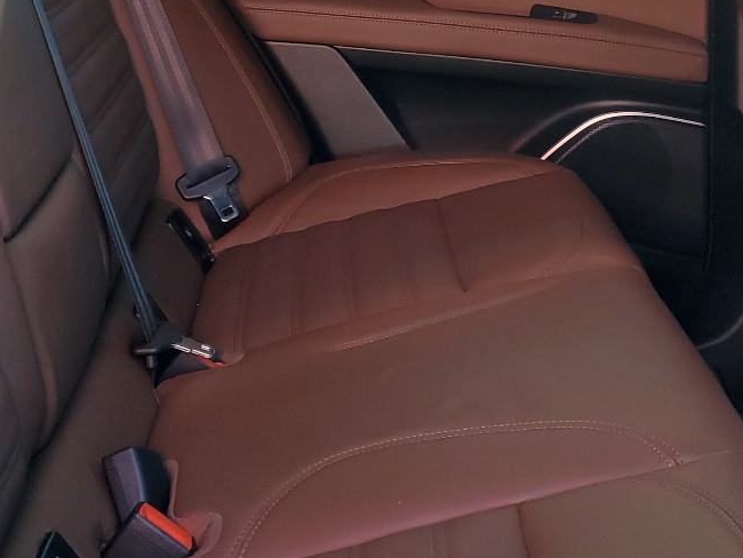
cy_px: 70
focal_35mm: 64
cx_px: 398
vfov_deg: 22.5
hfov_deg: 30.2
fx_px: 1374
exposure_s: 1/120
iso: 68
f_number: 1.5
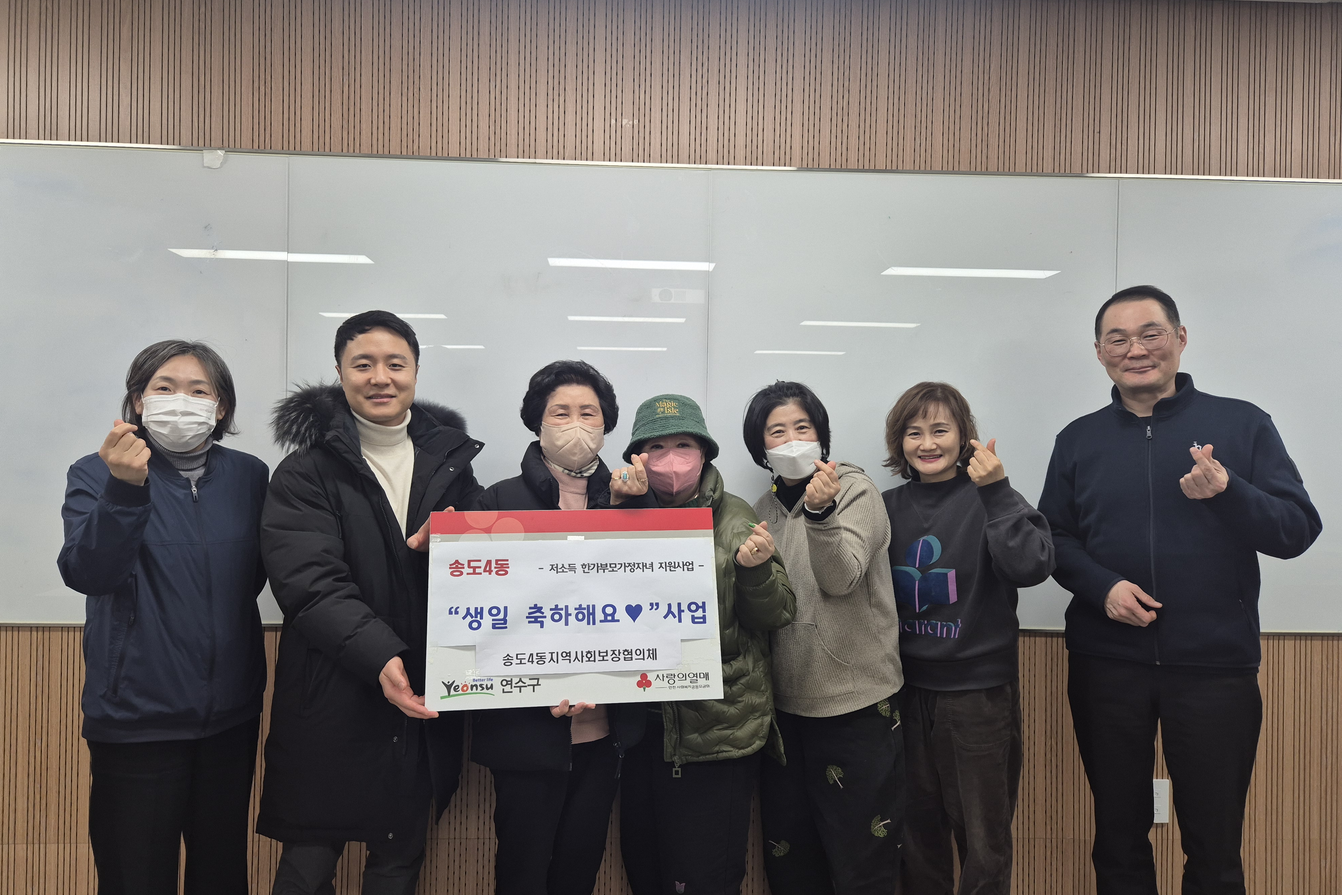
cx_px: 670
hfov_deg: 73.7
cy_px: 454
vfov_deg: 53.1
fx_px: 895
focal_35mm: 24
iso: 100
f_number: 1.8
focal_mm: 5.4
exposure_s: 1/120
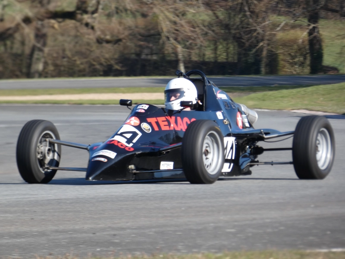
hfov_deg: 4.0
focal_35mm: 500
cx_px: 172
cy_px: 130
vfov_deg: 3.0
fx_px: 4983
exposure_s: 1/250
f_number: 5.6
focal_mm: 89.5
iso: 80
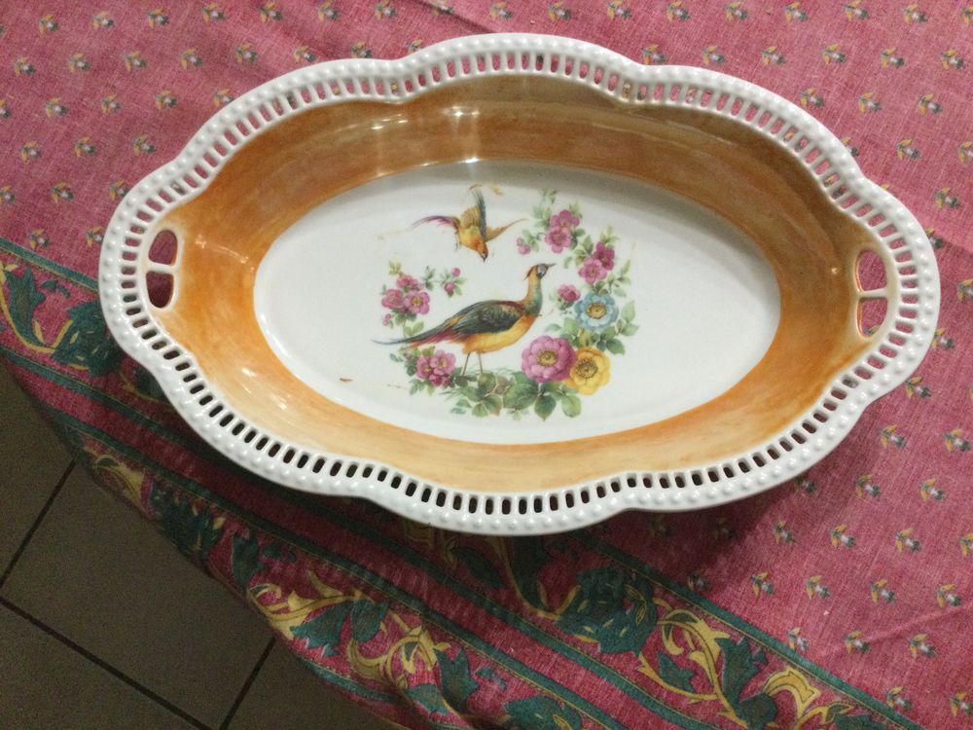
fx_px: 871
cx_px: 486
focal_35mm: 31
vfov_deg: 45.4
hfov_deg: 58.4
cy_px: 365
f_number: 2.4
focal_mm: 3.3
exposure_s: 1/25
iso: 200
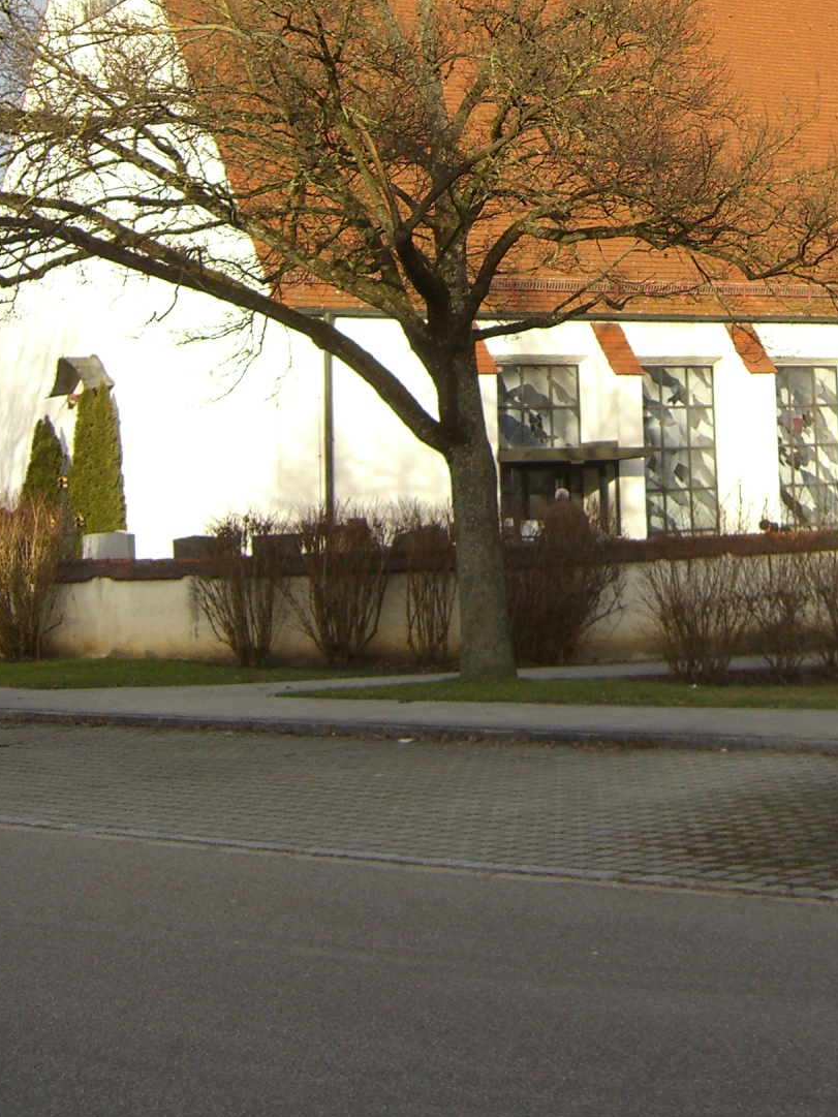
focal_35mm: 72
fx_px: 2324
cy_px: 80
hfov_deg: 20.1
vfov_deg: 26.0
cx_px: 712
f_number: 2.8
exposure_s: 1/1000
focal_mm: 7.9
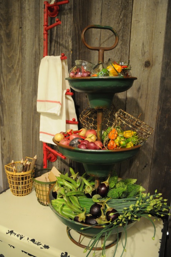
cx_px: 83
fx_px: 243
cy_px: 128
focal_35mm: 34
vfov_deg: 55.9
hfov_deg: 38.8
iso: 1600
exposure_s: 1/80
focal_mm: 22
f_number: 4.5
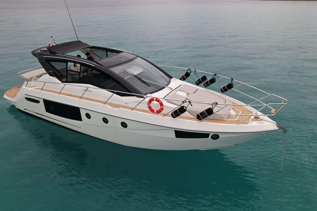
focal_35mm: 27
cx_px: 140
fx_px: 238
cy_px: 101
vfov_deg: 47.9
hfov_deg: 67.2
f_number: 2.8
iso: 100
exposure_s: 1/25
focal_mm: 8.38
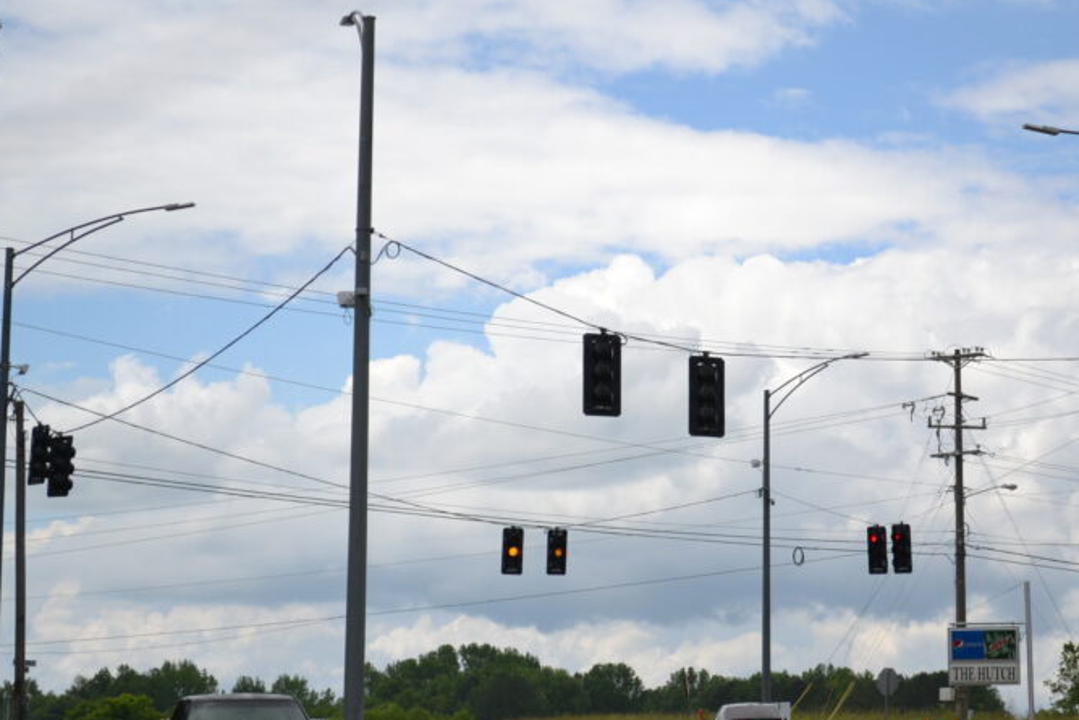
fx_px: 3178
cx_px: 704
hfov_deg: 19.2
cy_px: 417
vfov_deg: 12.9
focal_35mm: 106
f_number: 7.1
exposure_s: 1/2000
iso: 320
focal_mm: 46
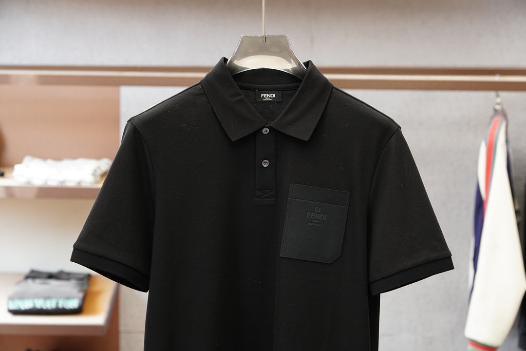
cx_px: 263
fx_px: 1205
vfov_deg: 16.6
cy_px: 176
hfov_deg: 24.6
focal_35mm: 82
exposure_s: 1/125
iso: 400
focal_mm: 55
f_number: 4
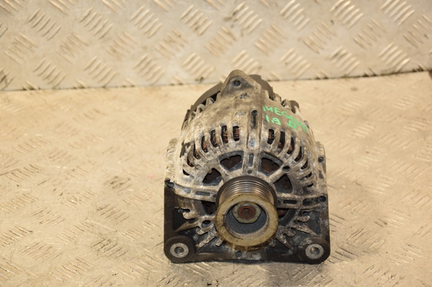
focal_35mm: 87
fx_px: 1043
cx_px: 216
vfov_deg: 15.7
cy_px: 144
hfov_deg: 23.4
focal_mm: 58
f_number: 5
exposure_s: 1/125
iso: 800
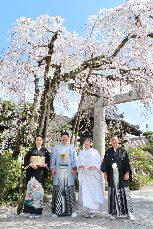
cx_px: 76
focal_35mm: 26
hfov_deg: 49.6
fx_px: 166
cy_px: 114
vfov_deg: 69.4
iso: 800
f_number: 11
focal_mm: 17
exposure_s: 1/250
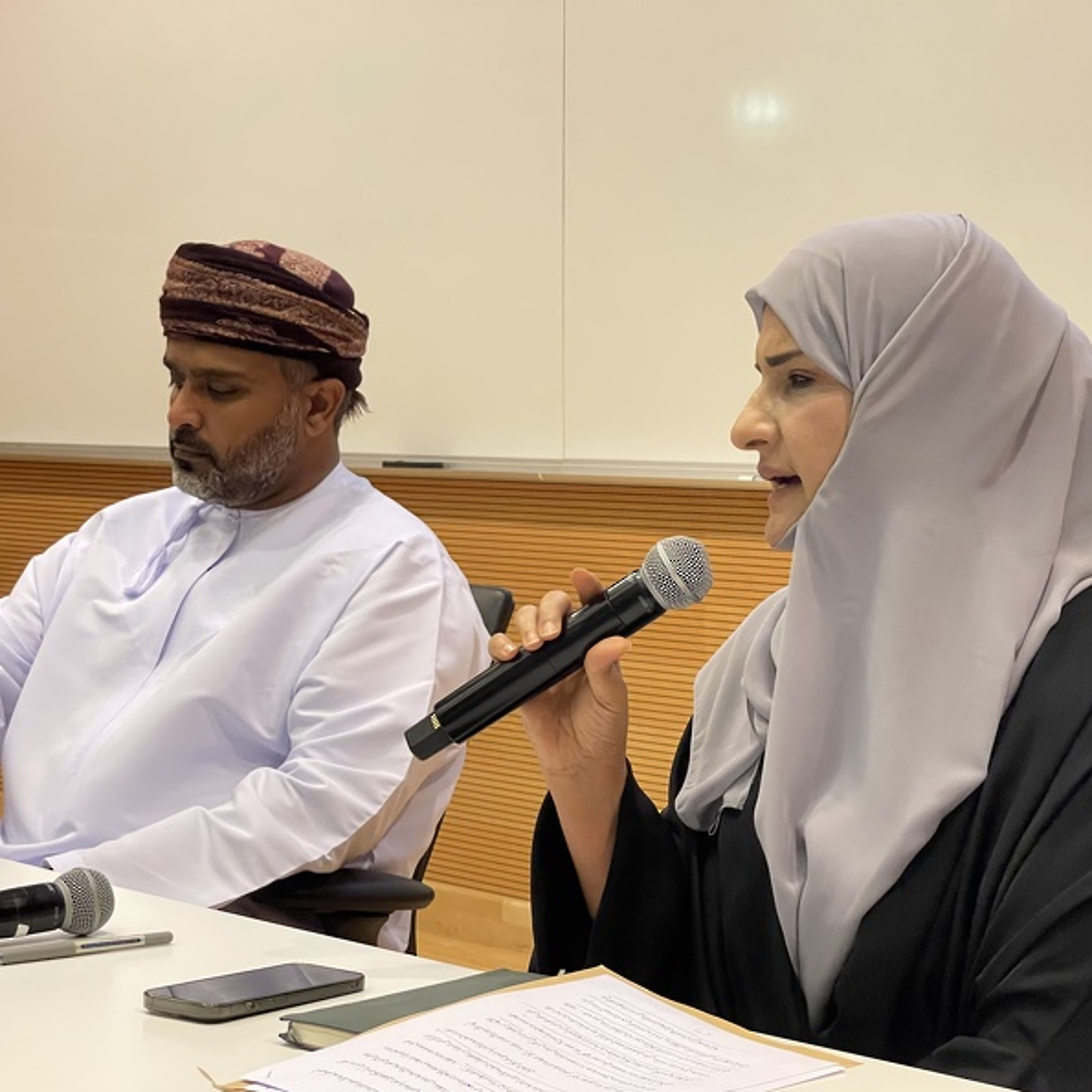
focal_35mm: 76
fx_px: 2712
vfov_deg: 22.8
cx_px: 646
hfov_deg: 22.7
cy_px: 545
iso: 400
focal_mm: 7.5
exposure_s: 1/60
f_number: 2.2
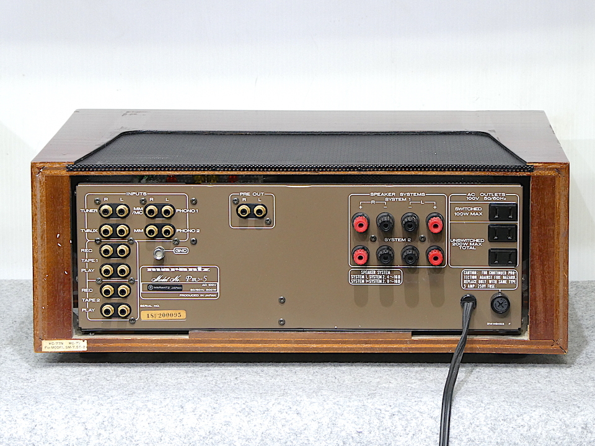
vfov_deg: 10.4
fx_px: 2458
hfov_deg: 13.8
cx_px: 298
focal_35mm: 143
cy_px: 223
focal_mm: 25.6
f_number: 5.4
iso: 200
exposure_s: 1/5
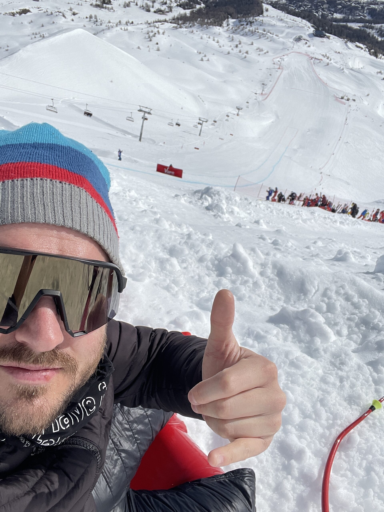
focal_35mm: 30
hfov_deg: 46.8
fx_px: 444
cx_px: 192
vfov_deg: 60.0
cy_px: 256
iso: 25
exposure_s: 1/3356
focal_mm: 2.71
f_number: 2.2
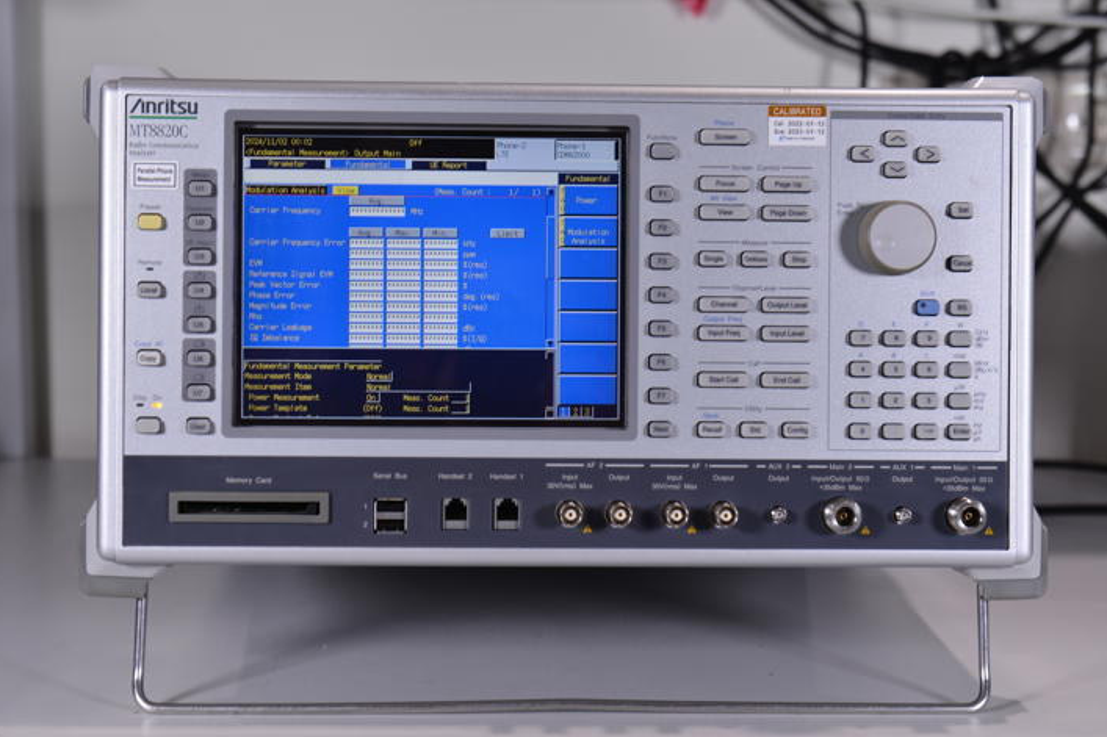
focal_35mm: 57
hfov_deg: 35.1
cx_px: 554
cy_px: 363
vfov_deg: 23.8
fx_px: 1752
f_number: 2.8
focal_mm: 56
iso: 220
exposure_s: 1/25
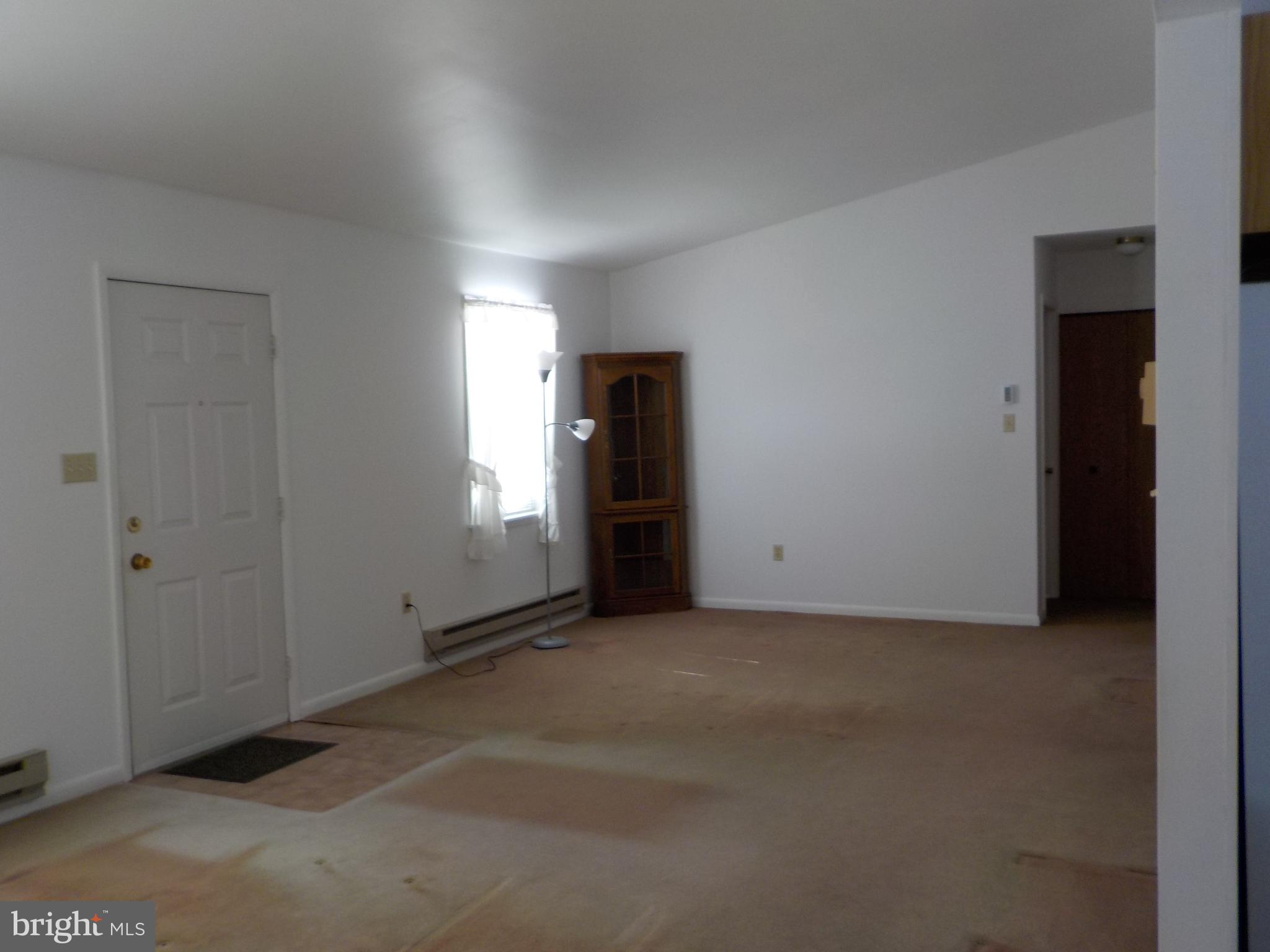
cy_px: 476
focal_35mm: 30
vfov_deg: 46.8
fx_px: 1101
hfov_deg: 60.0
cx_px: 635
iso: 125
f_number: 3.3
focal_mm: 4.1
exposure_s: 1/40
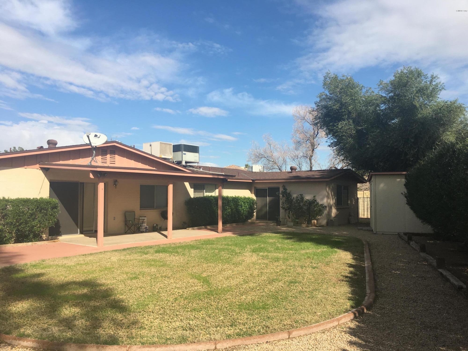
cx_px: 234
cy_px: 176
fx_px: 392
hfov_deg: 61.7
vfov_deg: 48.2
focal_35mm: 29
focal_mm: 4.15
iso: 25
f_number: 2.2
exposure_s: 1/1479
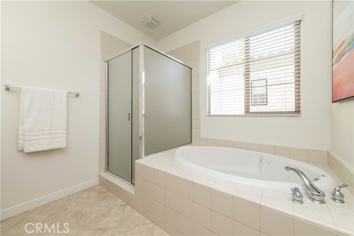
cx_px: 177
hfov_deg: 104.3
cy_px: 118
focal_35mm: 14
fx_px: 138
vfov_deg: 81.1
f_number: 5
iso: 200
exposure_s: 1/100
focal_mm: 14
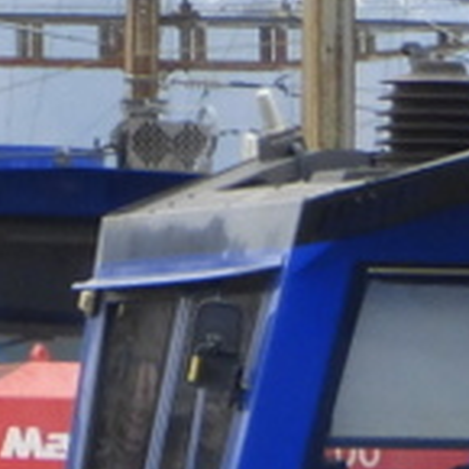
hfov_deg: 1.1
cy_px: 529
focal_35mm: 1581
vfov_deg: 1.1
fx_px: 24234
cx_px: 479
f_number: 5.6
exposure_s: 1/100
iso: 100
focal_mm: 38.2
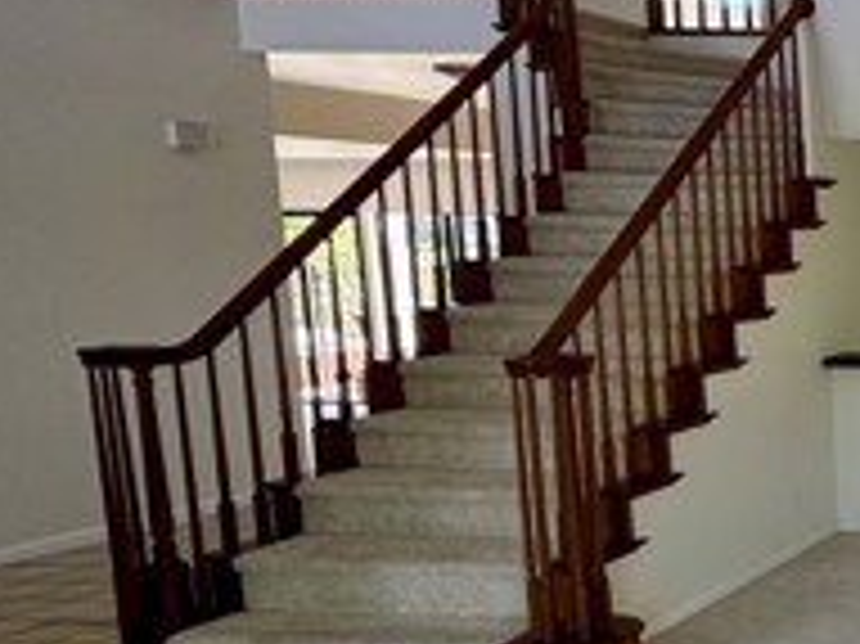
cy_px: 401
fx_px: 1167
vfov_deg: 30.7
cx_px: 1342
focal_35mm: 47
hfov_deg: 26.6
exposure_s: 1/99
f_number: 2.2
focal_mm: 2.22
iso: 50
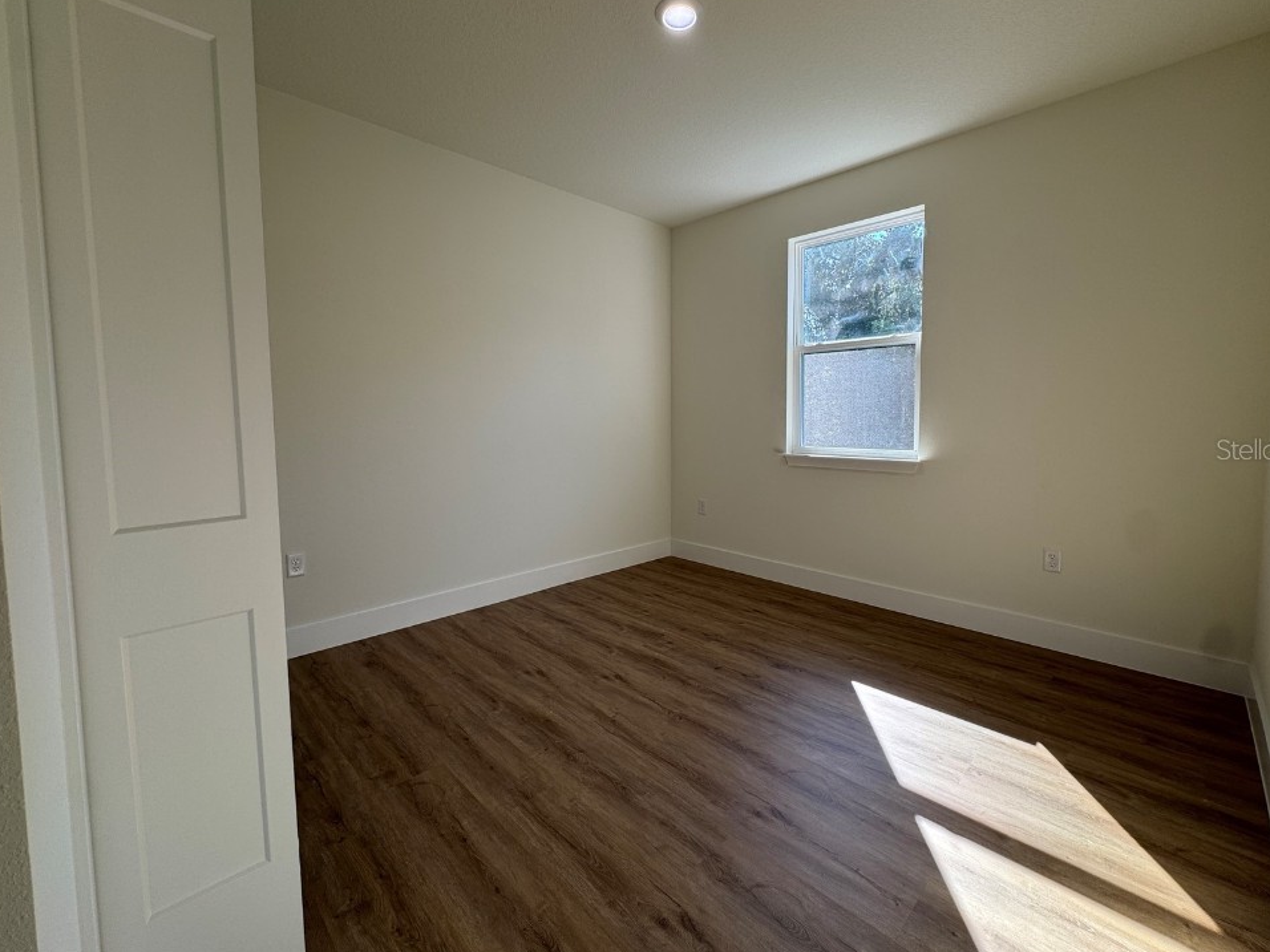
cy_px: 449
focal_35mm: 15
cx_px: 662
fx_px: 550
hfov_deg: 98.1
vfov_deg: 81.7
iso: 40
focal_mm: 2.22
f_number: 2.2
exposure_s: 1/125
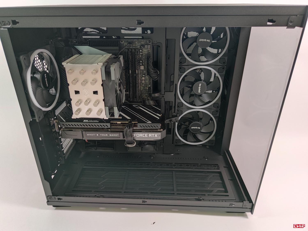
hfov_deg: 71.6
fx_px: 214
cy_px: 116
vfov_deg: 56.8
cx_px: 154
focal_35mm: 24
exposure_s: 1/33
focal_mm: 6.78
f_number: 1.85
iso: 413
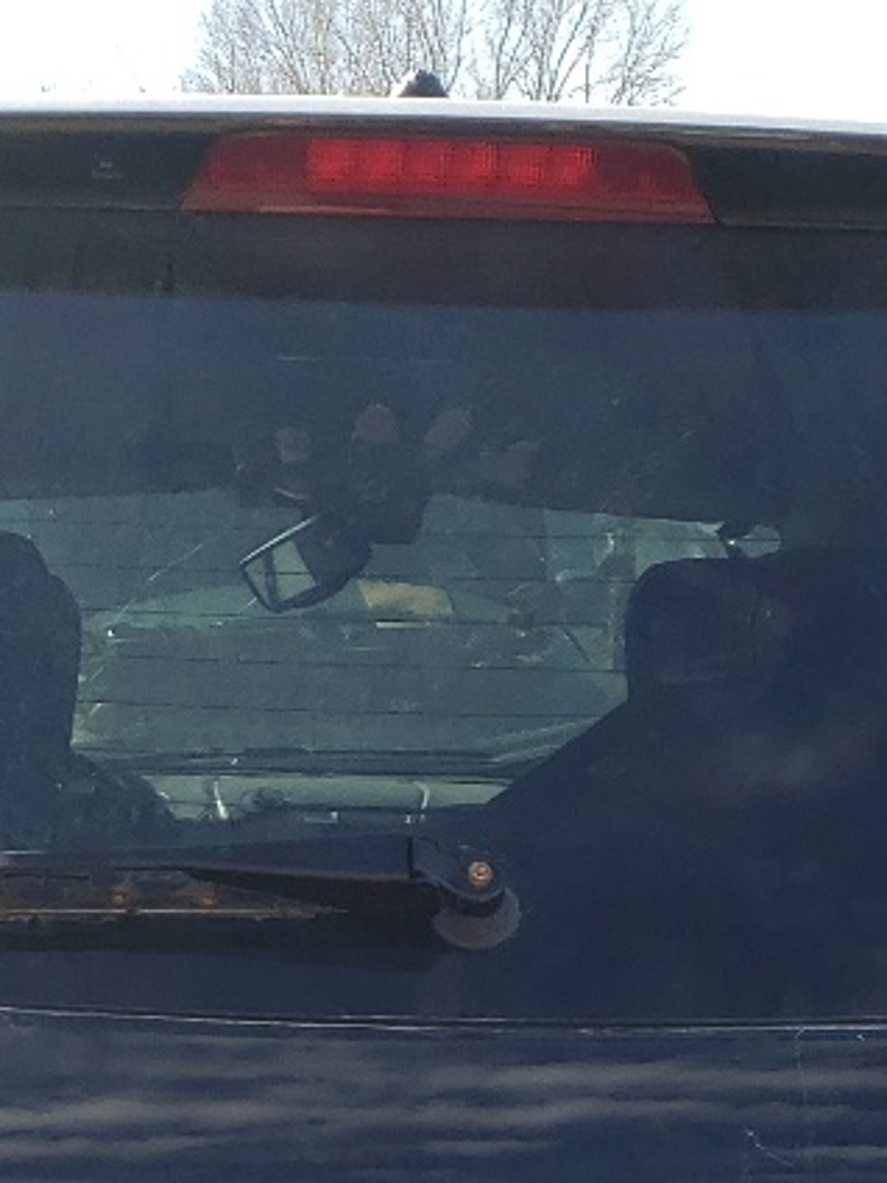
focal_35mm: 98
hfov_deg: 15.1
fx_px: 3348
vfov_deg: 18.9
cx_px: 471
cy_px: 1434
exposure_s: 1/1667
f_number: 1.5
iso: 50
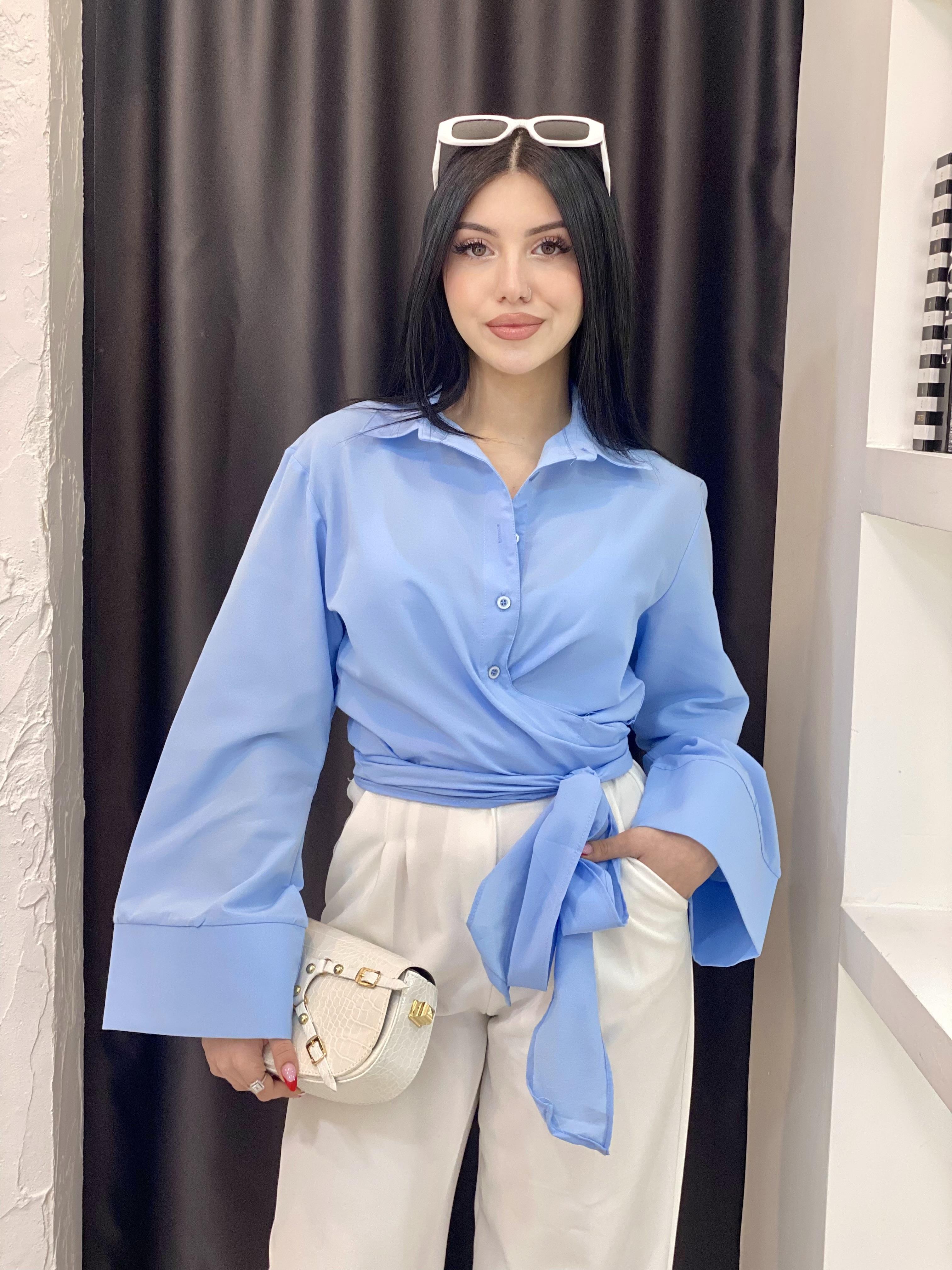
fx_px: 1907
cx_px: 476
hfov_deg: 28.0
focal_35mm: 52
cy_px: 635
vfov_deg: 36.8
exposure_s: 1/100
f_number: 2
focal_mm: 6
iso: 125
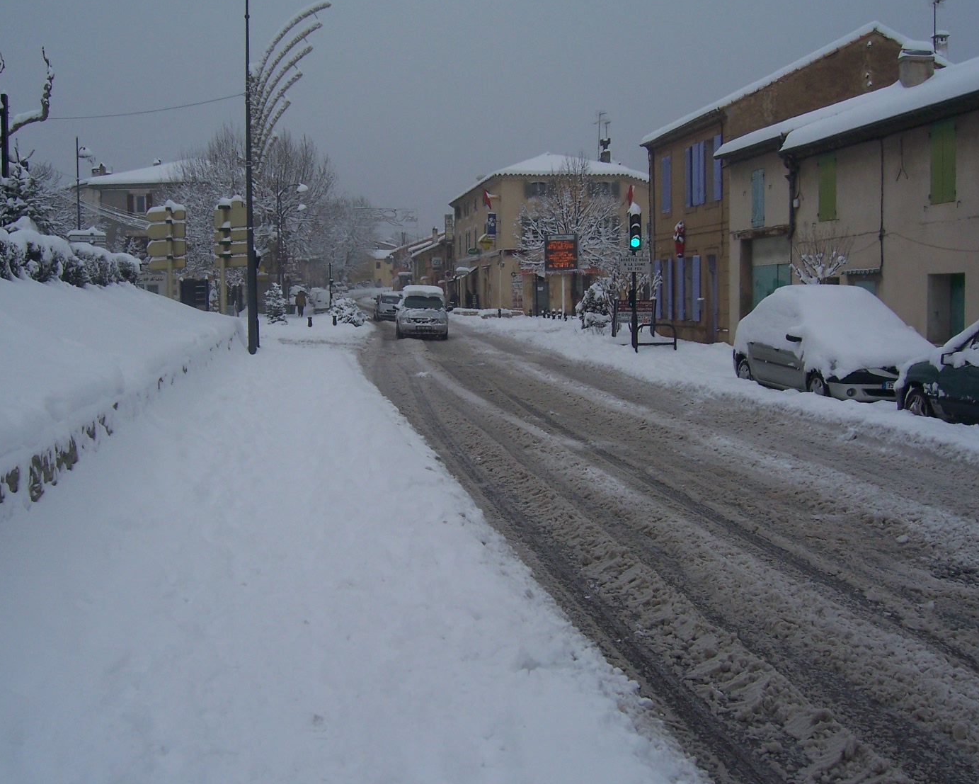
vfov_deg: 39.2
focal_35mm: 38
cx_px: 468
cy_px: 390
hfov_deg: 47.9
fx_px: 1101
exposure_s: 1/500
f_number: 4.8
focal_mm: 6
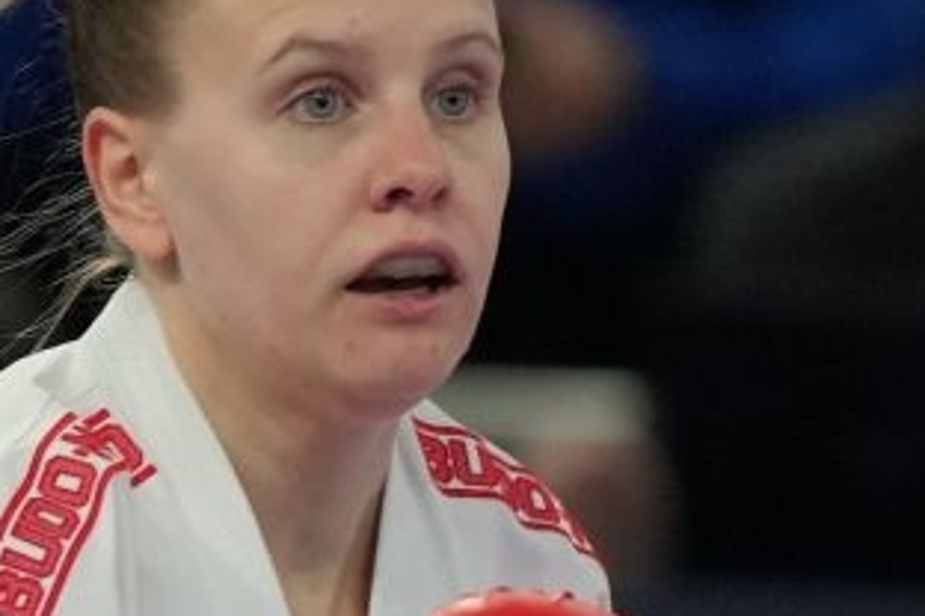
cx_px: 454
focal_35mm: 1732
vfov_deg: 0.8
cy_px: 625
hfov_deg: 1.2
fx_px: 44499
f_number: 2.8
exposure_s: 1/1000
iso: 1600
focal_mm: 200
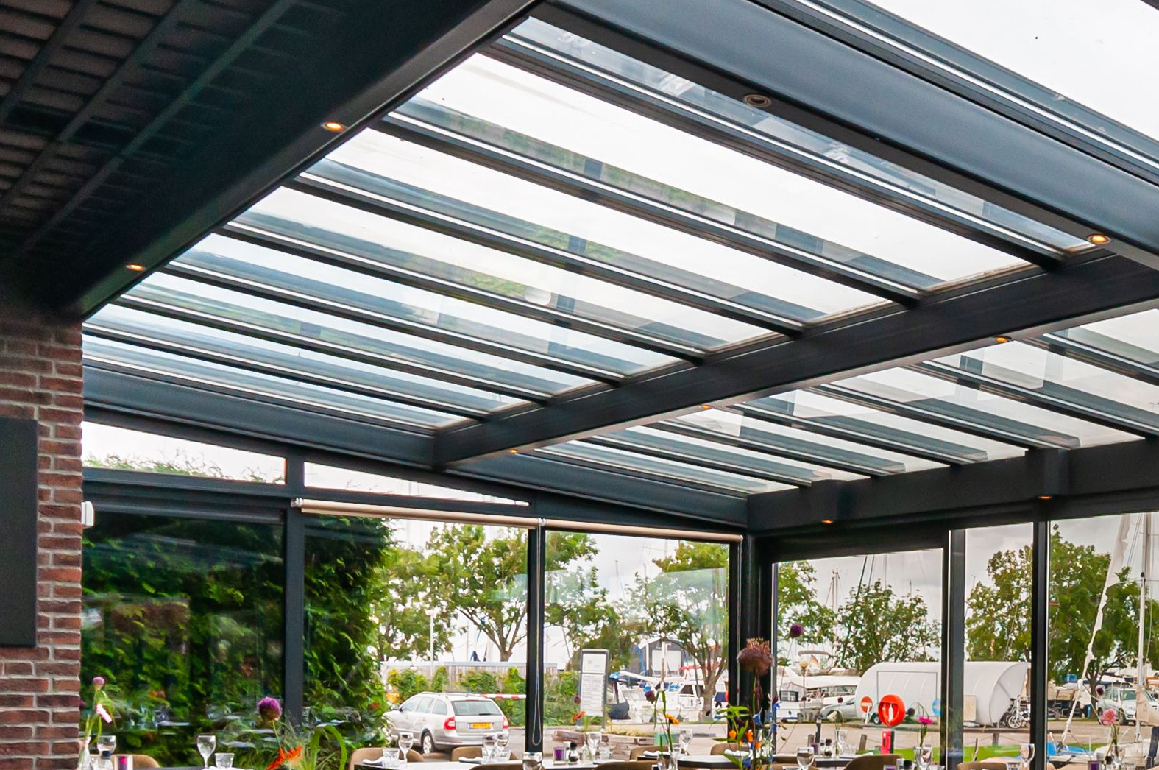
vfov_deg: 26.5
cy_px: 699
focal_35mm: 49
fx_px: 1576
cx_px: 940
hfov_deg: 38.7
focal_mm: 12
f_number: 8
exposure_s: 1/250
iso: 250
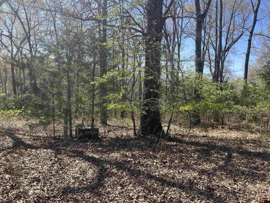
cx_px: 135
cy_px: 102
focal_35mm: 26
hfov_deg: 67.3
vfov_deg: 53.1
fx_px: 203
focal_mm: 5.1
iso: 50
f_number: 1.6
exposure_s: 1/1129
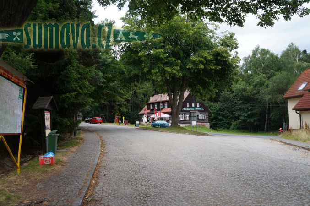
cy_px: 103
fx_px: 232
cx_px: 155
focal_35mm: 27
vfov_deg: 47.8
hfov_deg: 67.4
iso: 250
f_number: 6.3
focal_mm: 18
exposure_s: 1/100
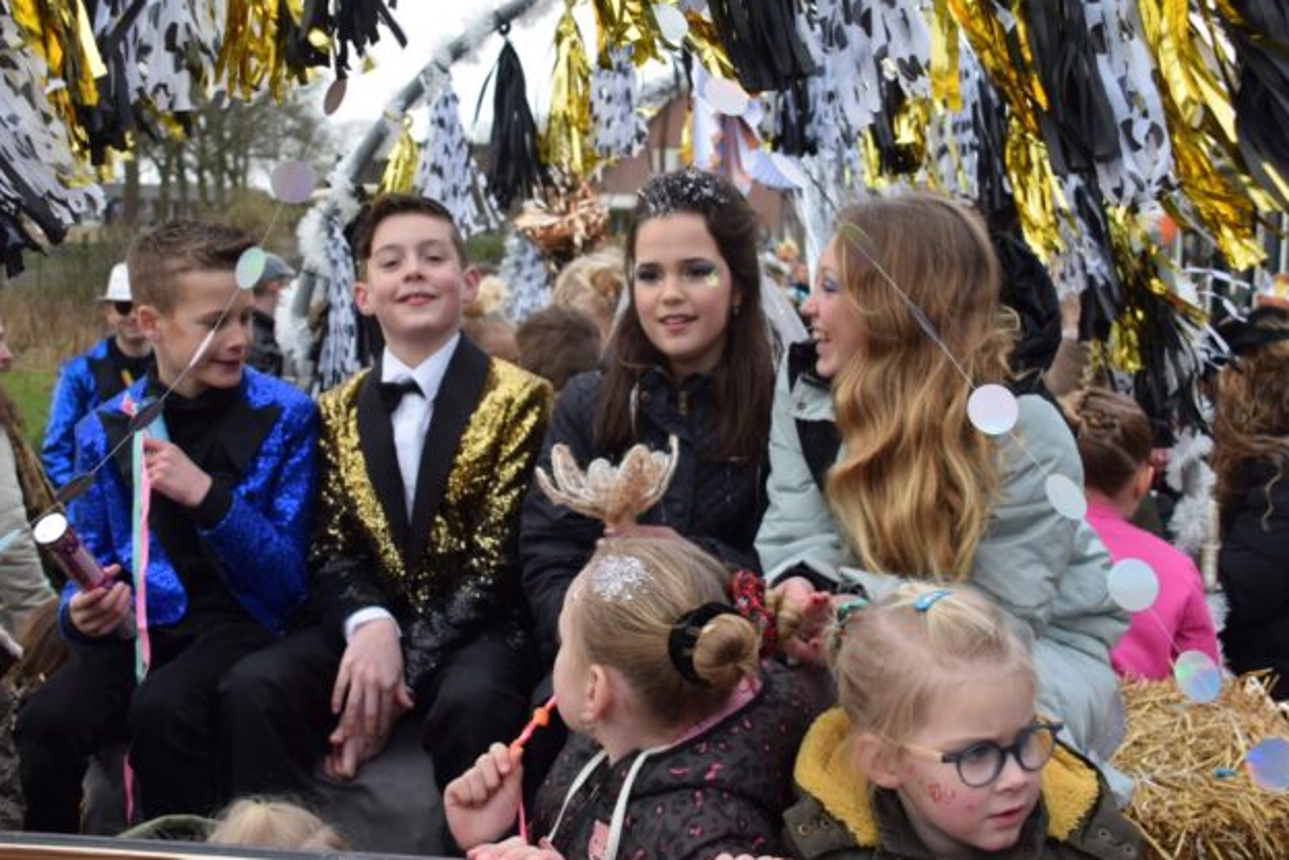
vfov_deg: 28.0
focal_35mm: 48
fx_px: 1719
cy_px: 339
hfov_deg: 41.1
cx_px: 603
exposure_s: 1/125
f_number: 5.6
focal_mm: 26
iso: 125
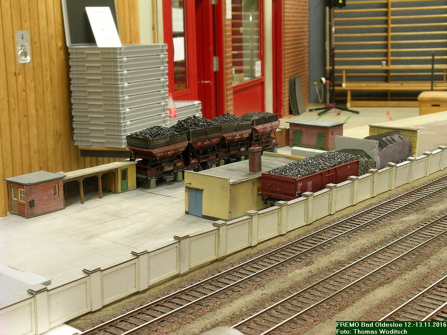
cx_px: 224
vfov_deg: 24.0
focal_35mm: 61
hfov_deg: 31.7
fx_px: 788
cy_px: 168
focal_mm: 12.6
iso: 50
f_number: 7.4
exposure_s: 1.28
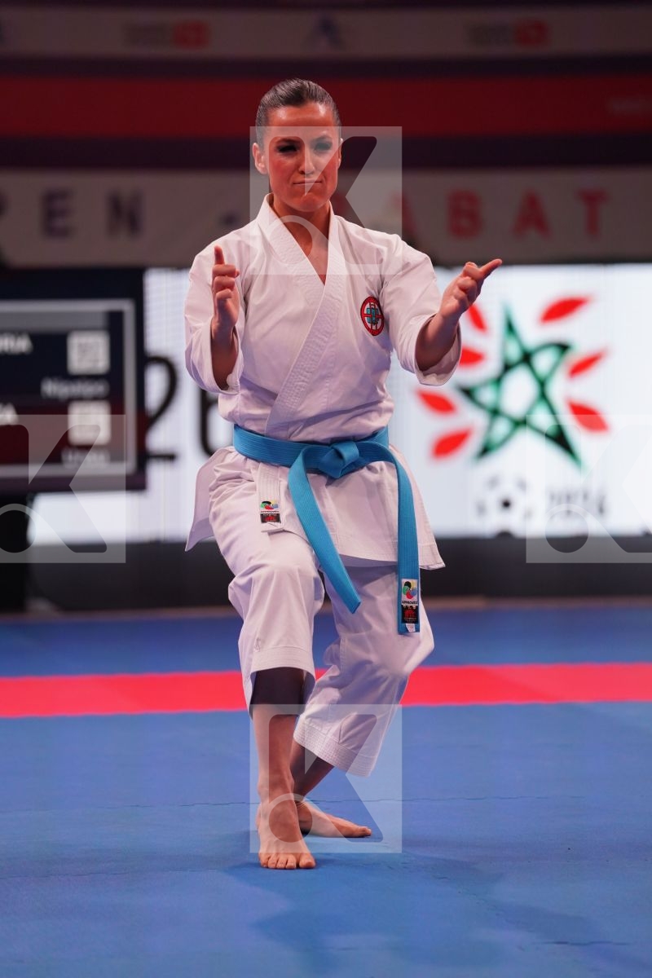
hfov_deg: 7.3
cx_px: 326
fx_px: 5134
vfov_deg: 10.9
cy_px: 489
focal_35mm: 189
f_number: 2.8
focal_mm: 189
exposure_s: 1/500
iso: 1000
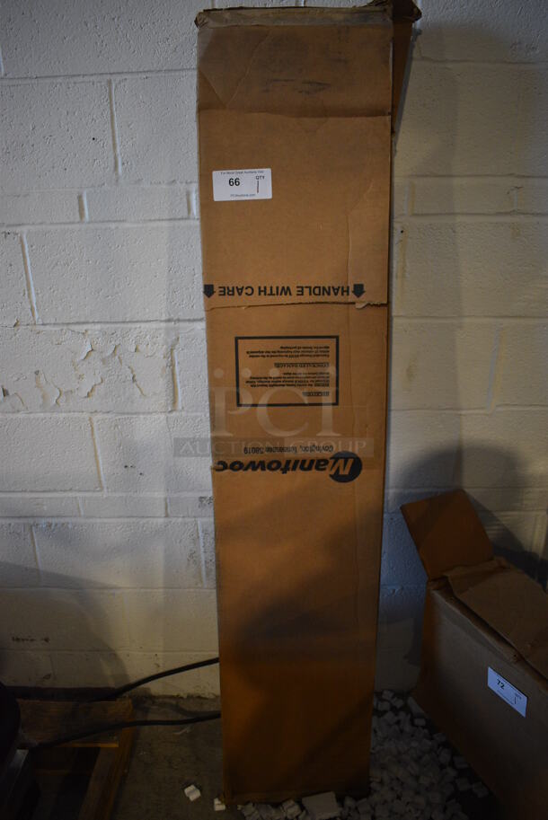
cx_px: 274
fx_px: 616
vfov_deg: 67.3
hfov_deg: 48.0
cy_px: 410
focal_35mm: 27
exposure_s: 1/125
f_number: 3.5
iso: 1100
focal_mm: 18
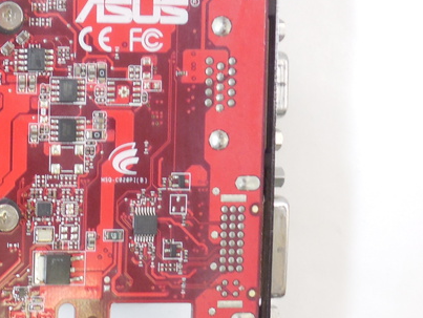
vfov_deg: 22.3
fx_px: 807
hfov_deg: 26.3
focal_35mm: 66
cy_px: 144
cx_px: -80
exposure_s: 1/30
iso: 200
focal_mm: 4.6
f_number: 3.5
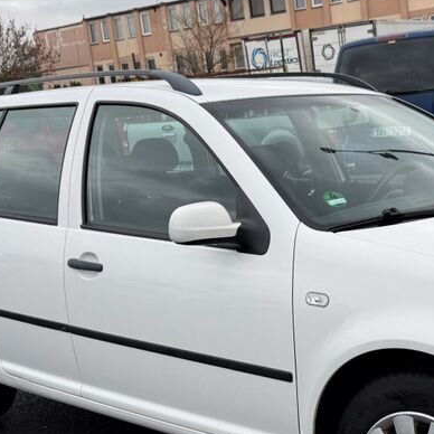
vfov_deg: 30.4
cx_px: 360
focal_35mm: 56
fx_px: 794
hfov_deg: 29.7
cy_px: 279
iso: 80
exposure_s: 1/858
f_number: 1.78
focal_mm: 6.76
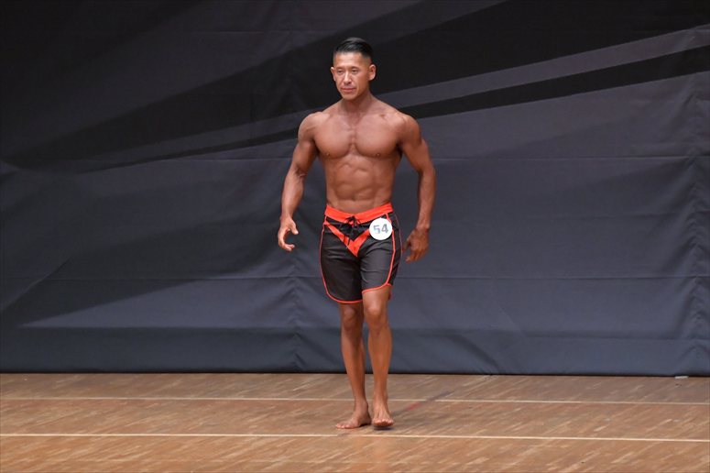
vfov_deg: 4.6
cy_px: 236
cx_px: 355
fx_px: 5914
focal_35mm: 300
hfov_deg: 6.9
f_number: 5.6
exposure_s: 1/400
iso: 6400
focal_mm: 200
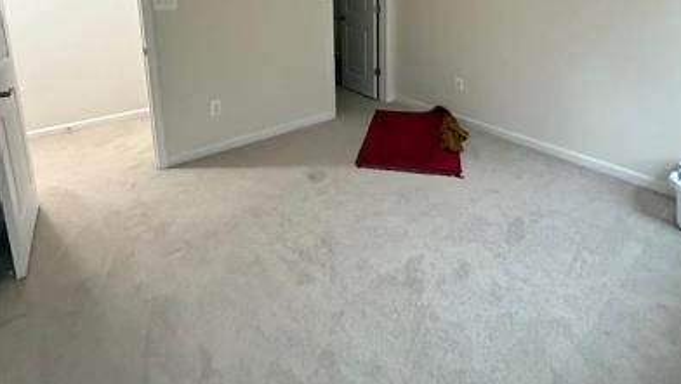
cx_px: 350
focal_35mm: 21
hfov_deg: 83.8
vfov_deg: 48.8
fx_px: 379
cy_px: 49
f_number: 2.2
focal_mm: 2.22
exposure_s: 1/60
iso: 800
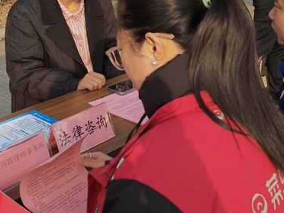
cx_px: 121
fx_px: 476
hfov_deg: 33.2
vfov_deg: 25.2
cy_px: 122
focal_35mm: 58
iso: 50
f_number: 1.8
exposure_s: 1/1000
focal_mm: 5.53
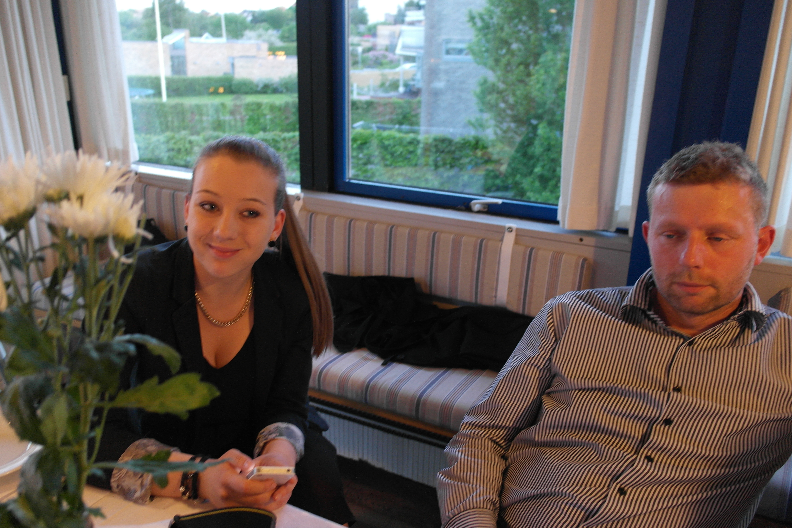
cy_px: 264
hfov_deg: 61.9
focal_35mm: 30
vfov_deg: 43.6
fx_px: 660
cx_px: 396
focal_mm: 20
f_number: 3.5
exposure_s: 1/20
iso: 800
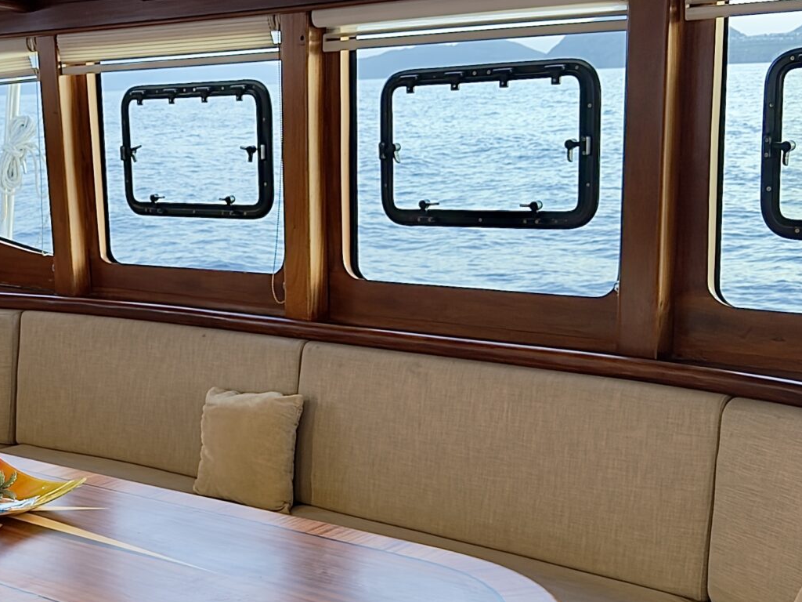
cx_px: 80
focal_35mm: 60
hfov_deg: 30.7
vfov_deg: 24.4
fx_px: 1390
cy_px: 362
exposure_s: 1/58
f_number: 1.78
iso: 800
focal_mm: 6.76
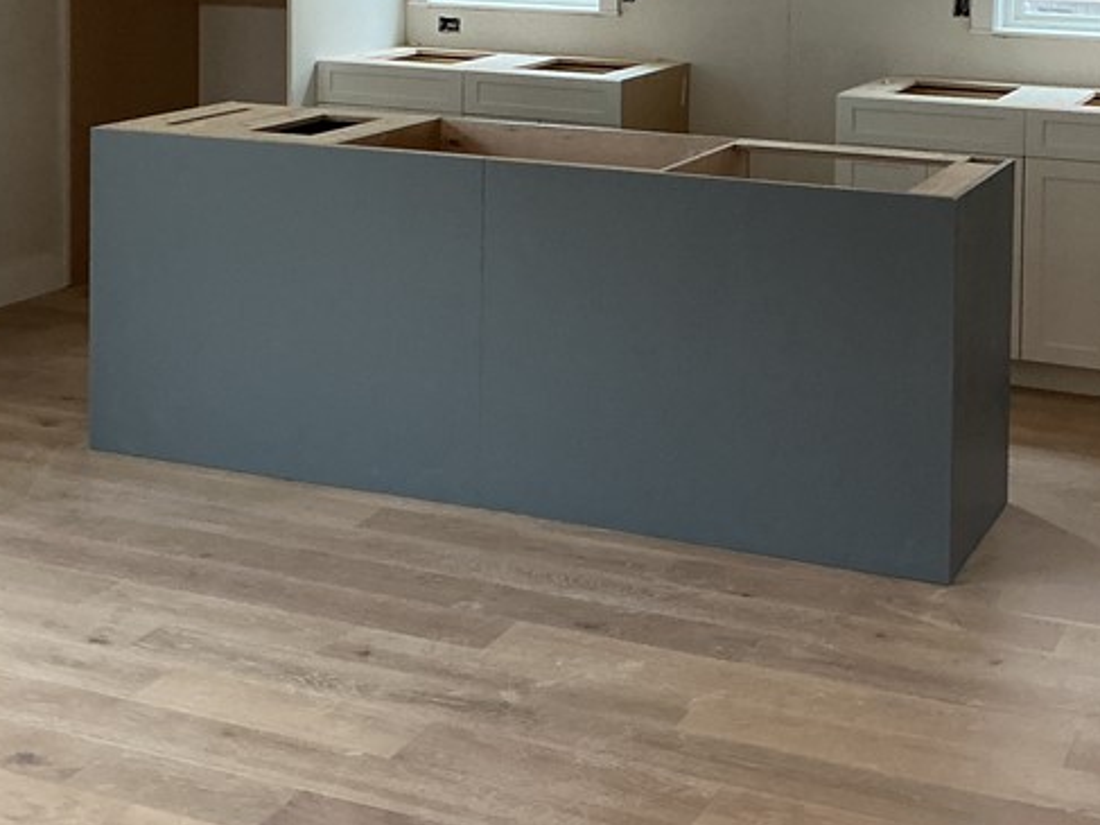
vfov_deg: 22.9
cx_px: 660
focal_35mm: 61
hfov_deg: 31.6
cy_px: -25
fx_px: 1938
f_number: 1.8
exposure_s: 1/60
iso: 100
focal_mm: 3
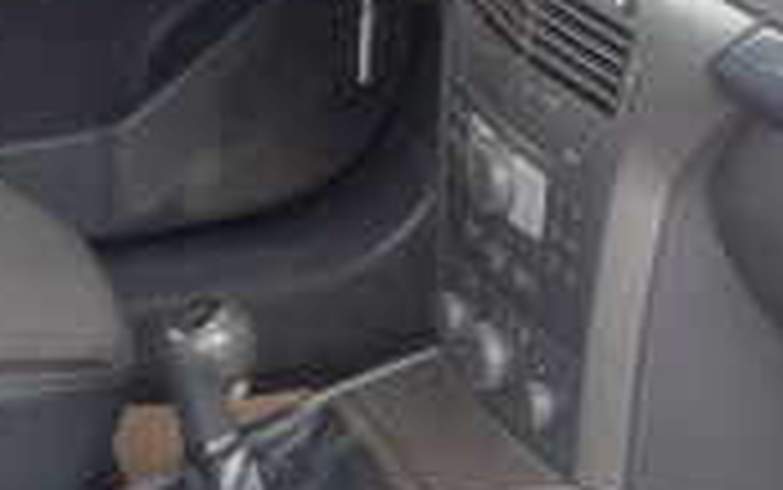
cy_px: 562
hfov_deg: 17.0
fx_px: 2605
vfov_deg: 10.6
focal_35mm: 122
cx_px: 184
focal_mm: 5.23
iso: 400
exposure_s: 1/25
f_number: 1.8
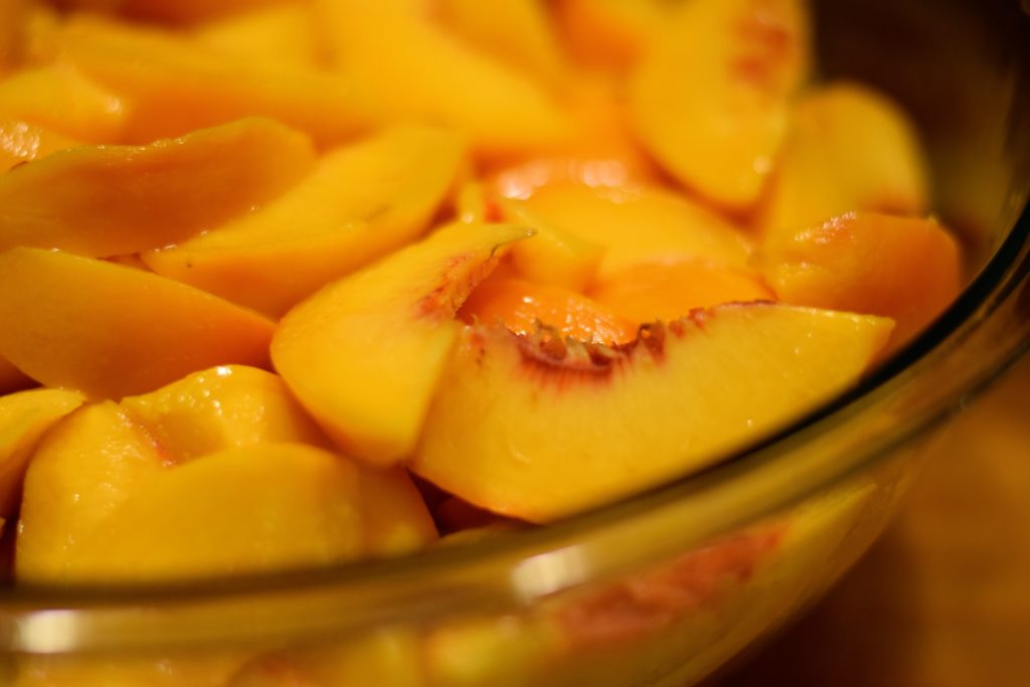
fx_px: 2146
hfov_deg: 27.0
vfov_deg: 18.2
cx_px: 515
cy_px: 344
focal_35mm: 75
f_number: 1.8
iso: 800
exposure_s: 1/320
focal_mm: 50
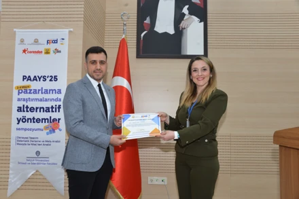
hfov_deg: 55.8
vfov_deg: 38.9
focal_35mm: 34
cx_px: 150
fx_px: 282
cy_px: 100
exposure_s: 1/80
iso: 1600
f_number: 8
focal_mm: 34
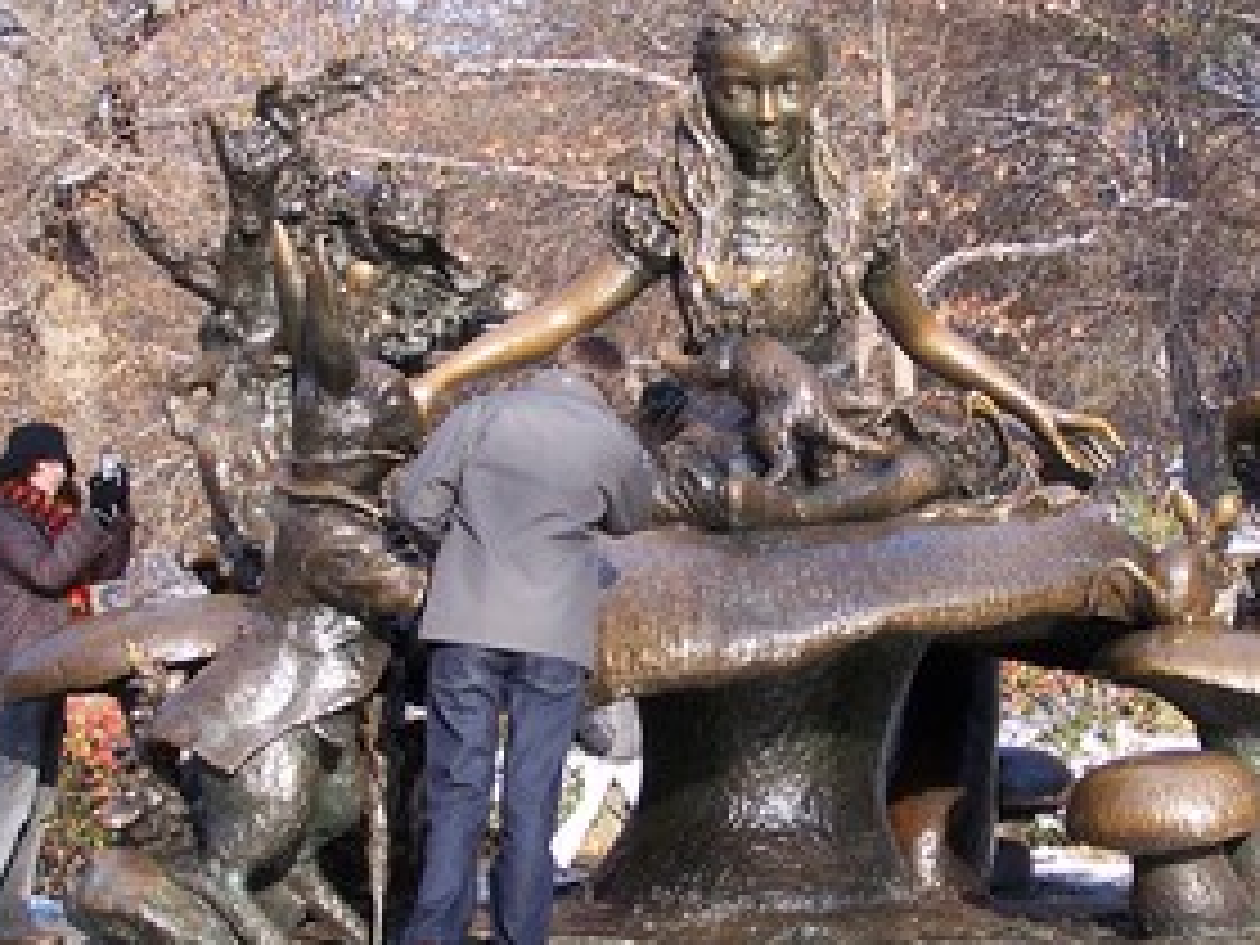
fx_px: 3749
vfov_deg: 14.4
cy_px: 536
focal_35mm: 103
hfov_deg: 19.0
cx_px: 783
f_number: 3.2
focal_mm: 10.7
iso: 80
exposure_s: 1/250
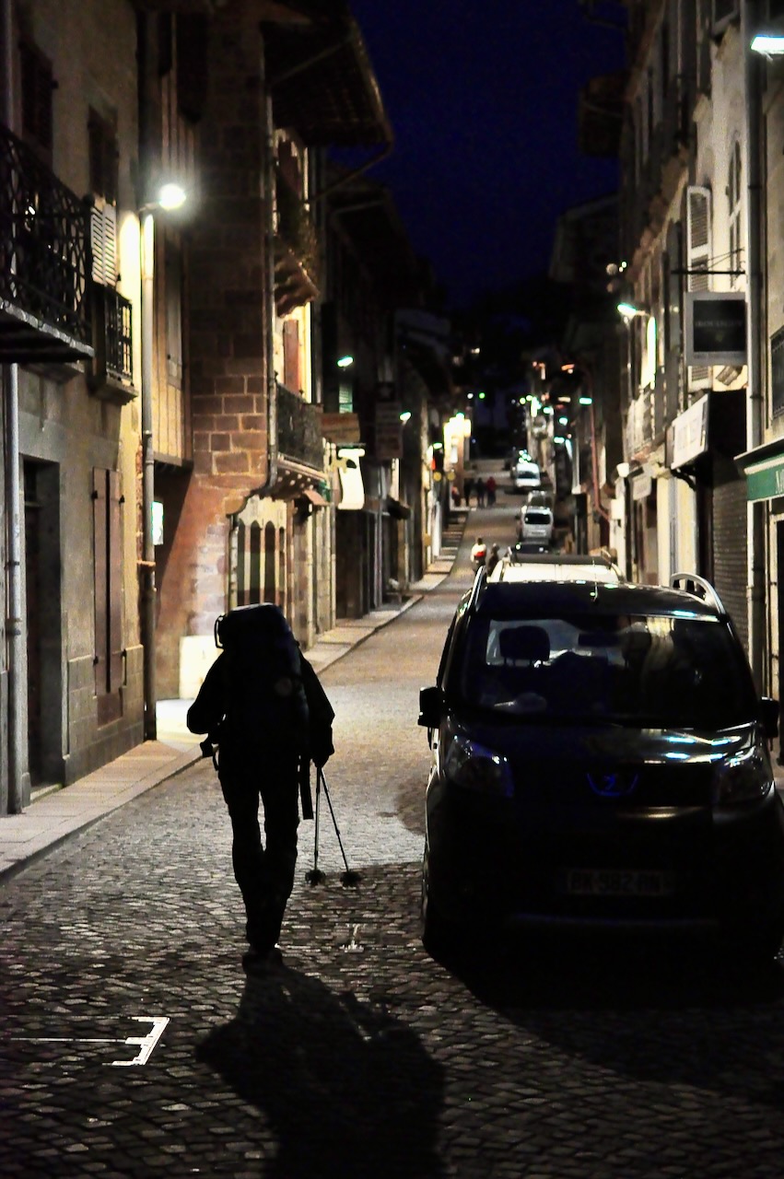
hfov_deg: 25.7
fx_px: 1718
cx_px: 392
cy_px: 590
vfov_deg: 37.9
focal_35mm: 52
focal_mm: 35
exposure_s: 1/80
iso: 3200
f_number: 2.8
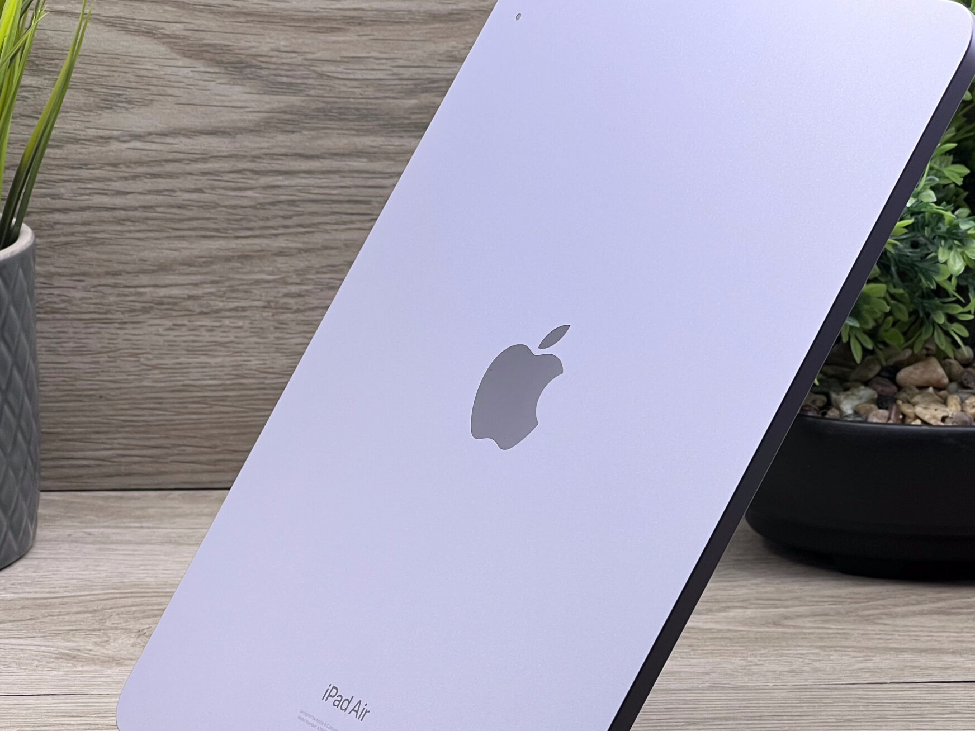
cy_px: 443
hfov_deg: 17.4
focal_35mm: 113
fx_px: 3183
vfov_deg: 13.1
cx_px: 559
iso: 50
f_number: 2.8
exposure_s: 1/100
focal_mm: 9
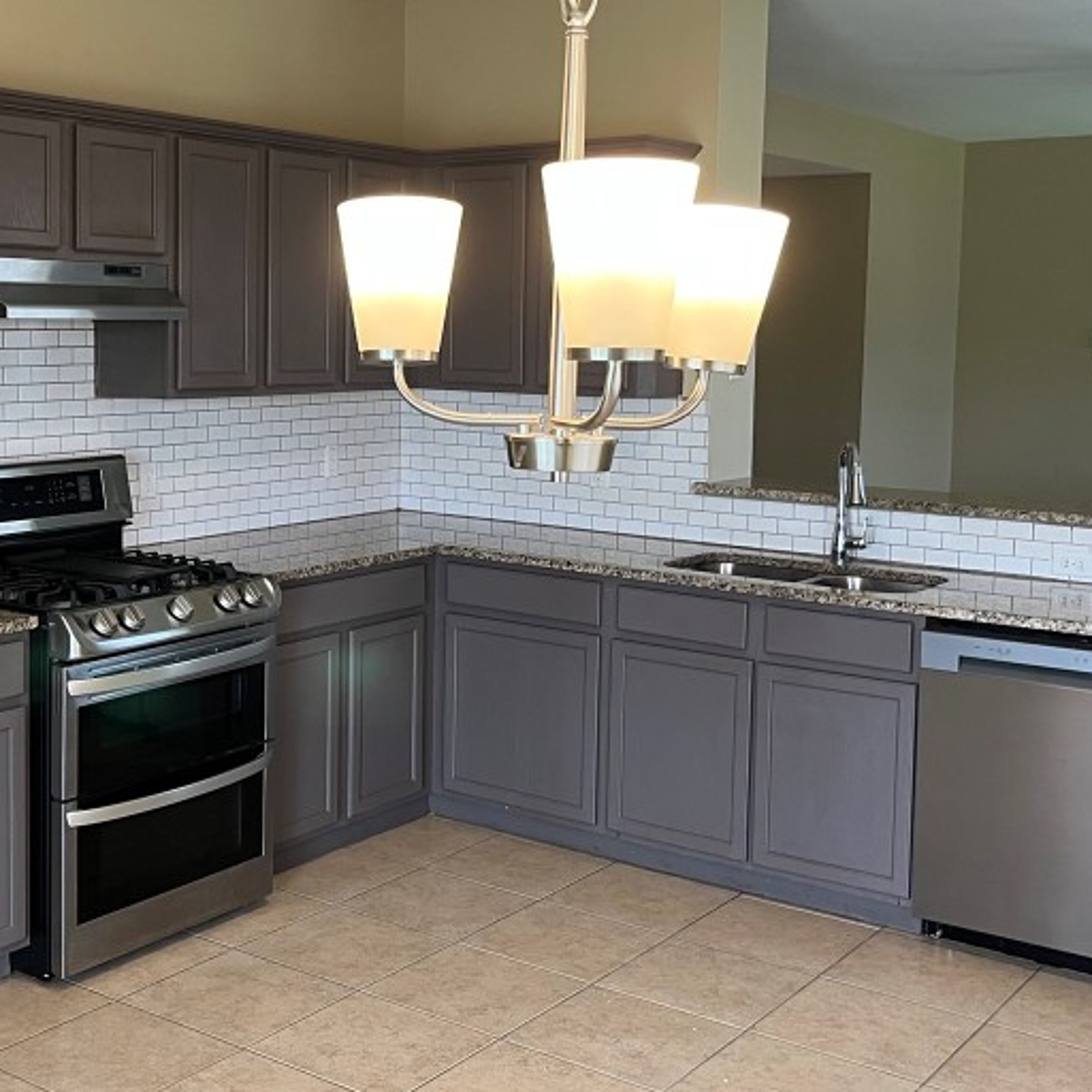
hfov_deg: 36.4
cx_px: 369
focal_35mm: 46
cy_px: 446
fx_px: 1642
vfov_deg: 36.7
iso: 100
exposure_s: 1/60
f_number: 1.6
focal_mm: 5.1
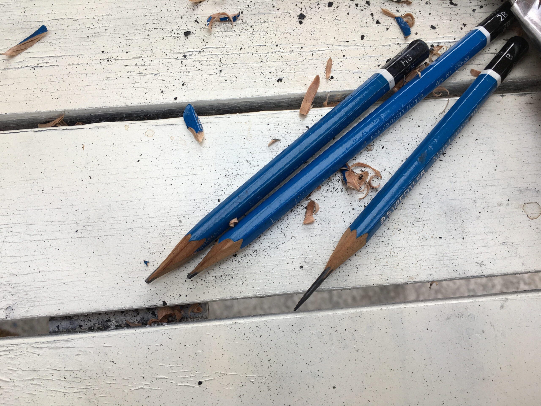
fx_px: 453
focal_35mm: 29
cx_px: 270
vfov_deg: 48.2
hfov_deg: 61.7
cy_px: 203
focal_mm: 4.15
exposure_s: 1/131
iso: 25
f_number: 2.2
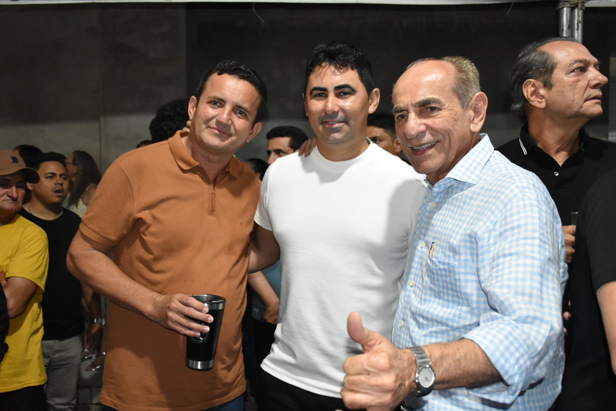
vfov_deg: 40.0
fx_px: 565
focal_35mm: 33
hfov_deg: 57.2
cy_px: 206
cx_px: 308
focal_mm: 22
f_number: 3.5
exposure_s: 1/125
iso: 2500
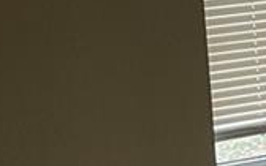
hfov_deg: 9.6
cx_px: 614
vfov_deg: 6.7
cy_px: 84
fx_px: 1428
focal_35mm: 197
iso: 125
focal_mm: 5.1
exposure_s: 1/63
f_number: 1.6
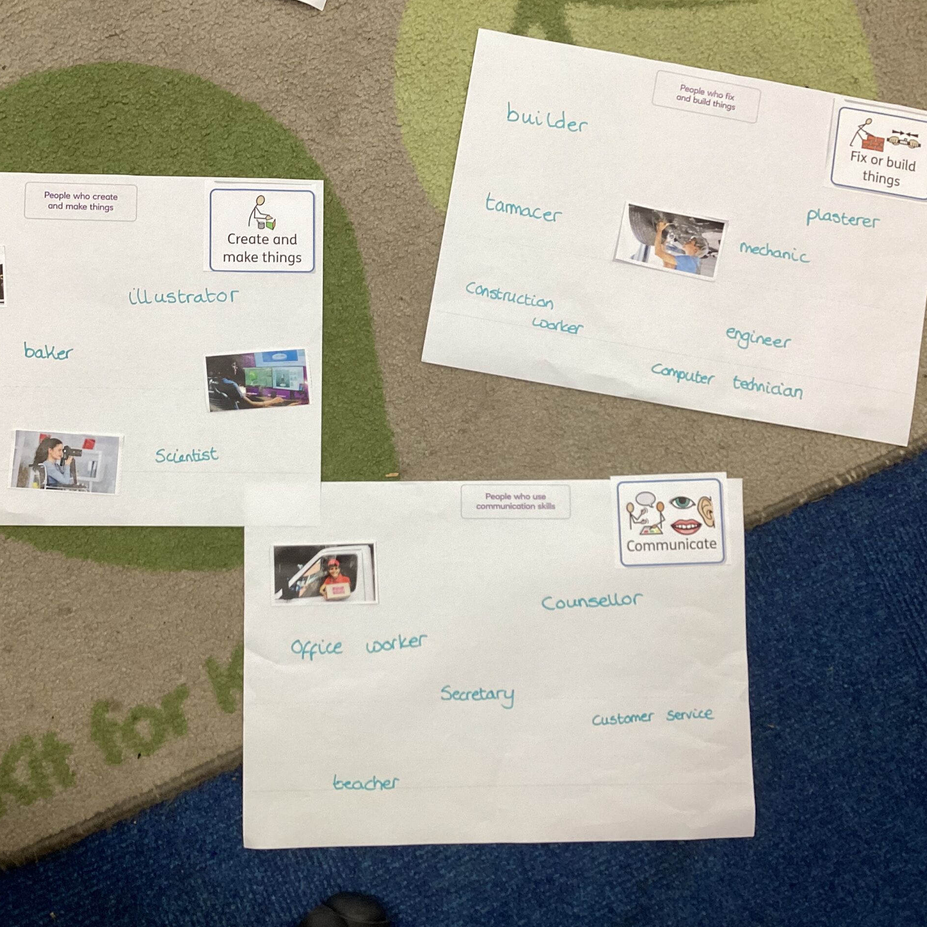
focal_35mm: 37
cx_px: 404
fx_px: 1121
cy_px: 460
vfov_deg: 44.9
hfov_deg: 44.8
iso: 80
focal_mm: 3.3
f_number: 2.4
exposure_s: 1/50
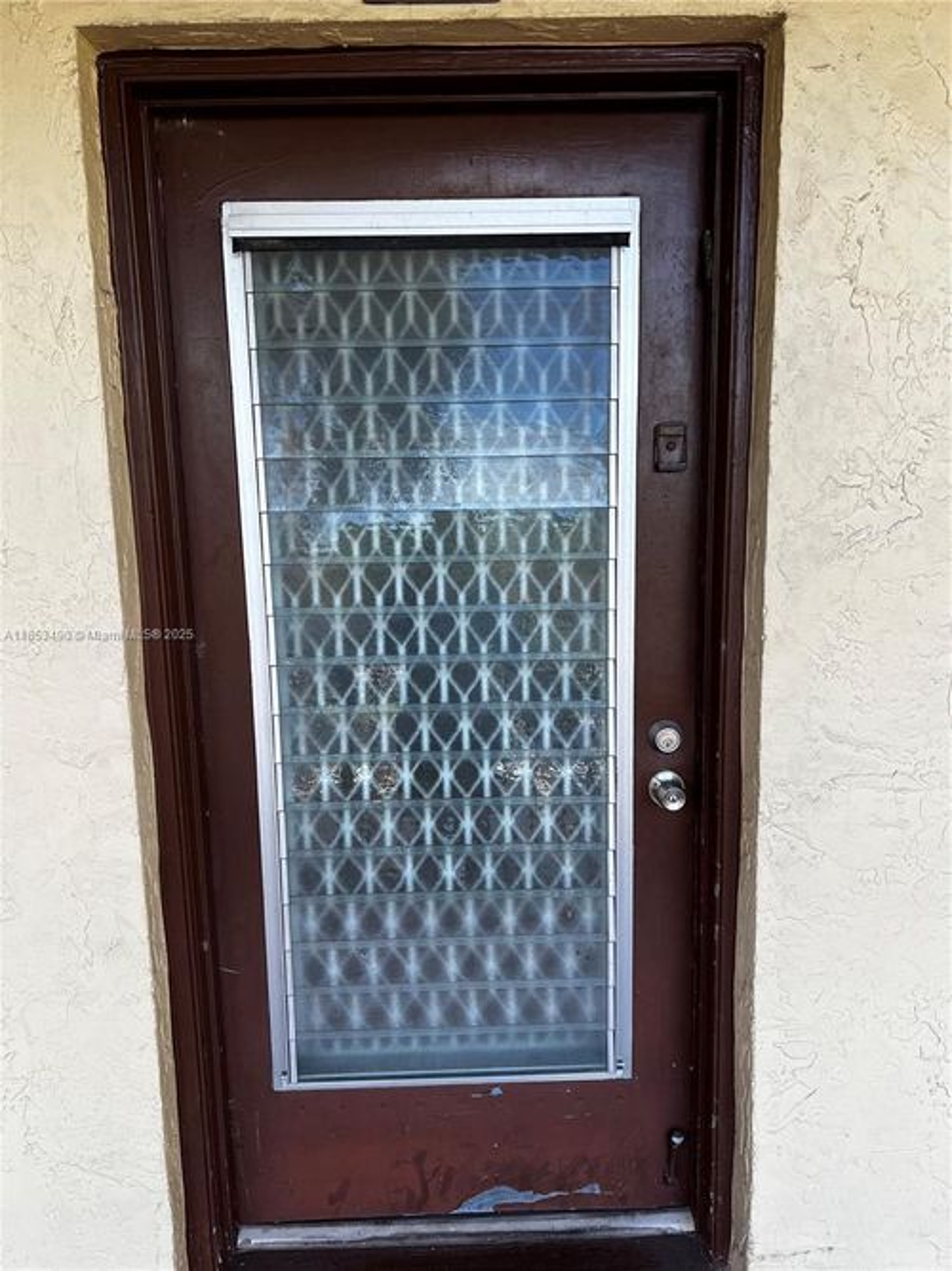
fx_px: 954
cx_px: 476
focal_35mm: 26
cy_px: 636
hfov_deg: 53.0
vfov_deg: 67.3
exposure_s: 1/230
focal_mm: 5.7
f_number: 1.5
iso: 40
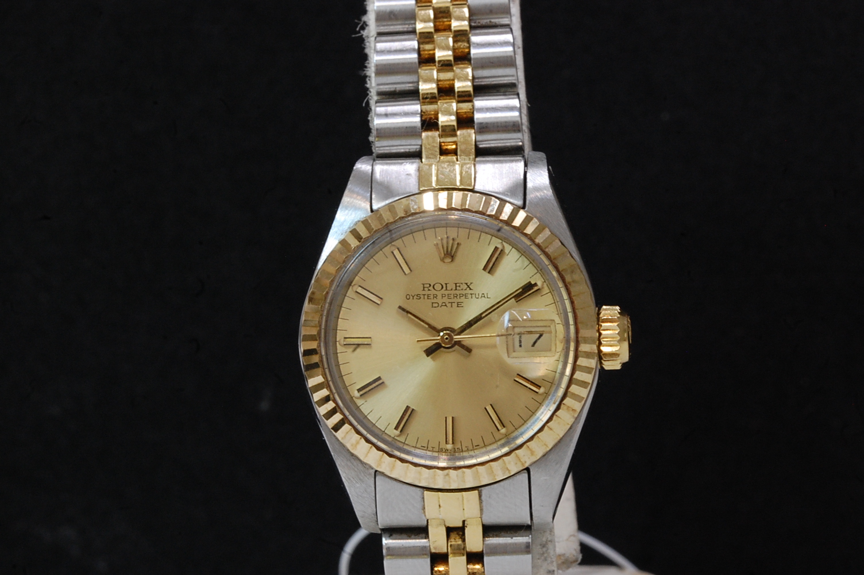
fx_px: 3237
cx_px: 432
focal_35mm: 135
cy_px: 288
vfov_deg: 10.1
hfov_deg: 15.2
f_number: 22
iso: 800
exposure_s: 1/6
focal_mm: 90
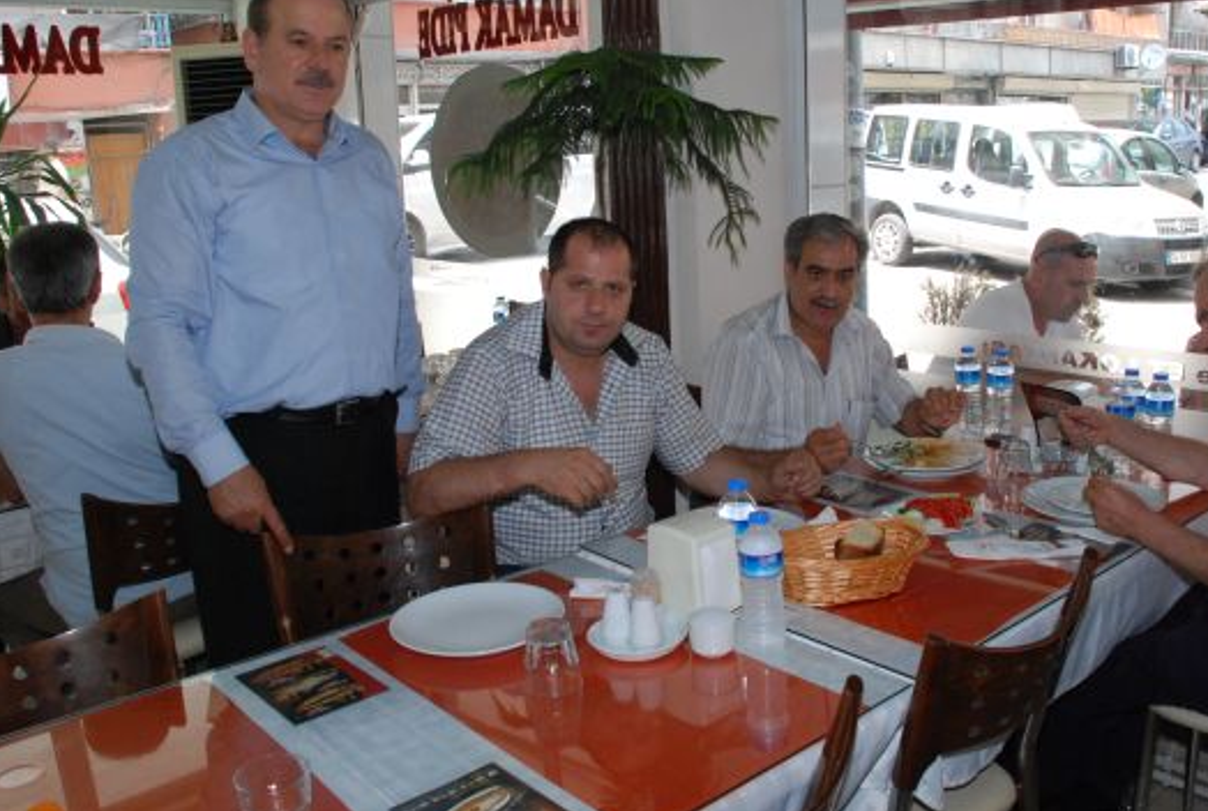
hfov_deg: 56.9
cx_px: 692
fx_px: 1110
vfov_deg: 40.1
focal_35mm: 33
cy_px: 362
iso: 1000
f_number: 7.1
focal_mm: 18
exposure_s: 1/200
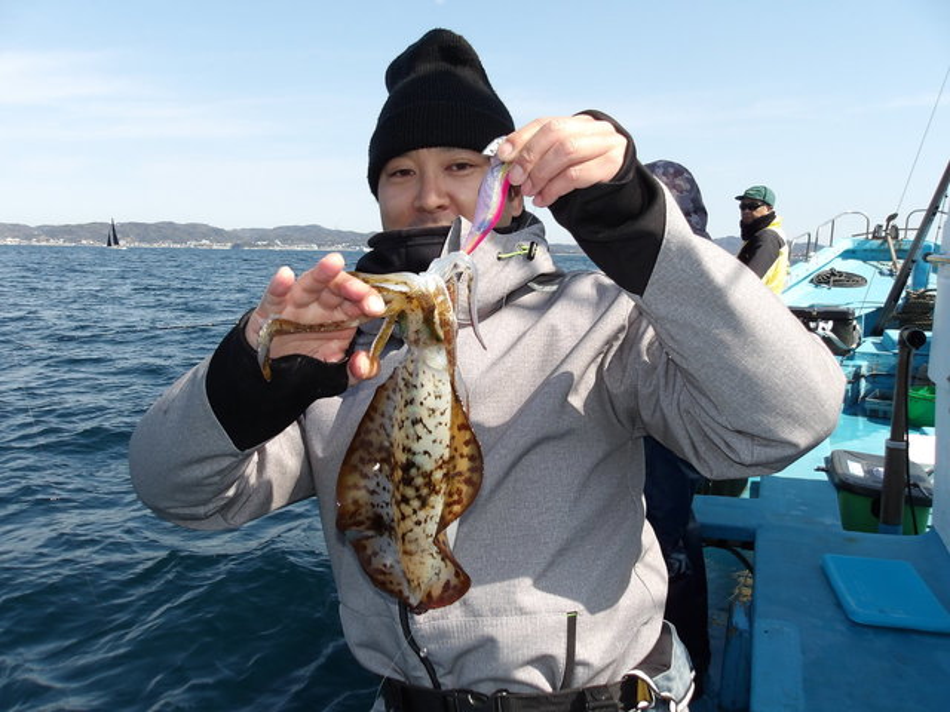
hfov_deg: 65.3
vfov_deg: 51.4
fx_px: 741
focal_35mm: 27
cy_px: 356
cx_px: 475
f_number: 3
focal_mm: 4.9
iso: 100
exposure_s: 1/808
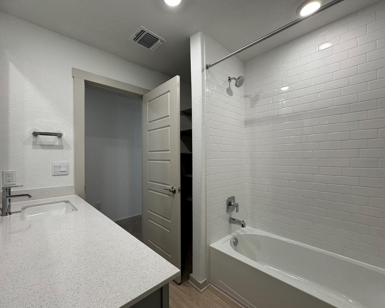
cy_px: 158
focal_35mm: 15
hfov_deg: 96.7
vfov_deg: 84.0
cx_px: 180
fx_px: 171
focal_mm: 2.22
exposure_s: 1/120
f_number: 2.2
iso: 125
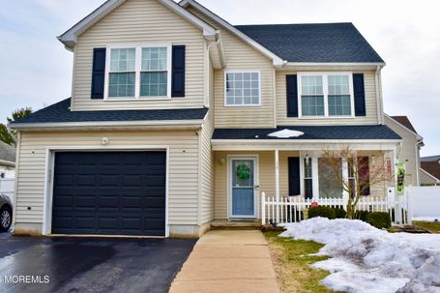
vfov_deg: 39.9
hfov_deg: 57.2
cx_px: 216
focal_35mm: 33
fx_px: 403
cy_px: 133
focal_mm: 20
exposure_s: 1/1600
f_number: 5.6
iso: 400
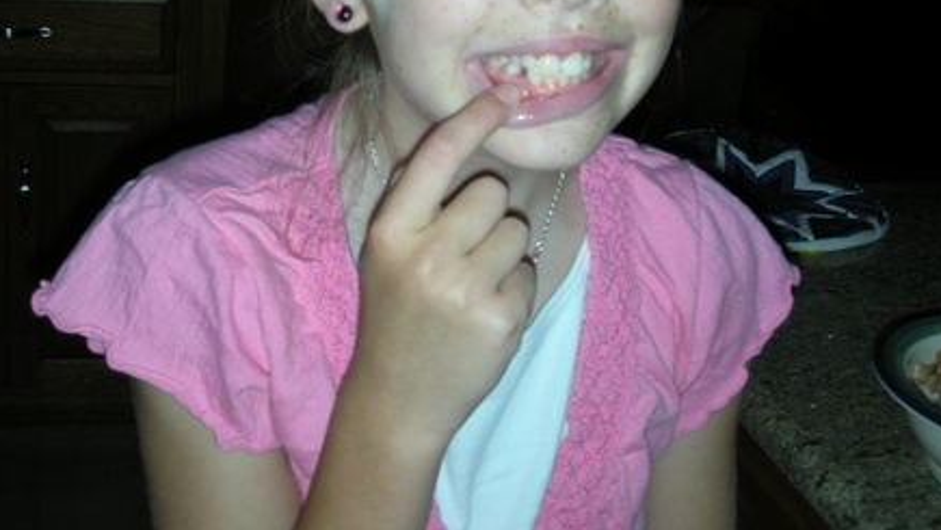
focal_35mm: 52
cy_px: -35
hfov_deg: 39.9
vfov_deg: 22.0
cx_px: 479
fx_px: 1298
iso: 50
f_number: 2.8
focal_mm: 5.8
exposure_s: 1/60
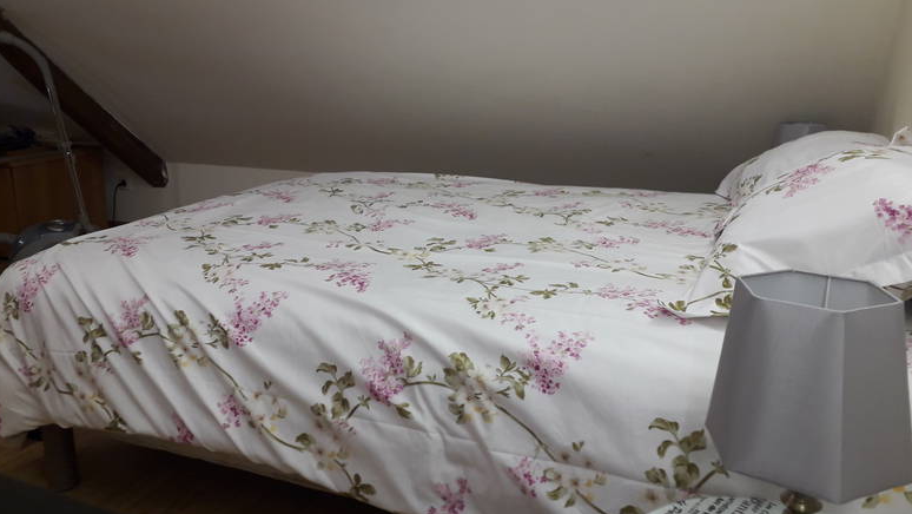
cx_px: 454
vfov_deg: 38.7
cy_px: 187
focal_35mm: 30
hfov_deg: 64.3
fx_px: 726
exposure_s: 1/50
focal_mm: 3.6
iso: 64
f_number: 1.9
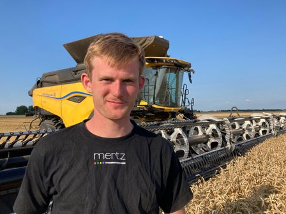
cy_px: 110
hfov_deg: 59.9
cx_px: 151
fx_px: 248
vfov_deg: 46.8
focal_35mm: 30
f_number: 1.8
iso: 20
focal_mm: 3.99
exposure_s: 1/1548
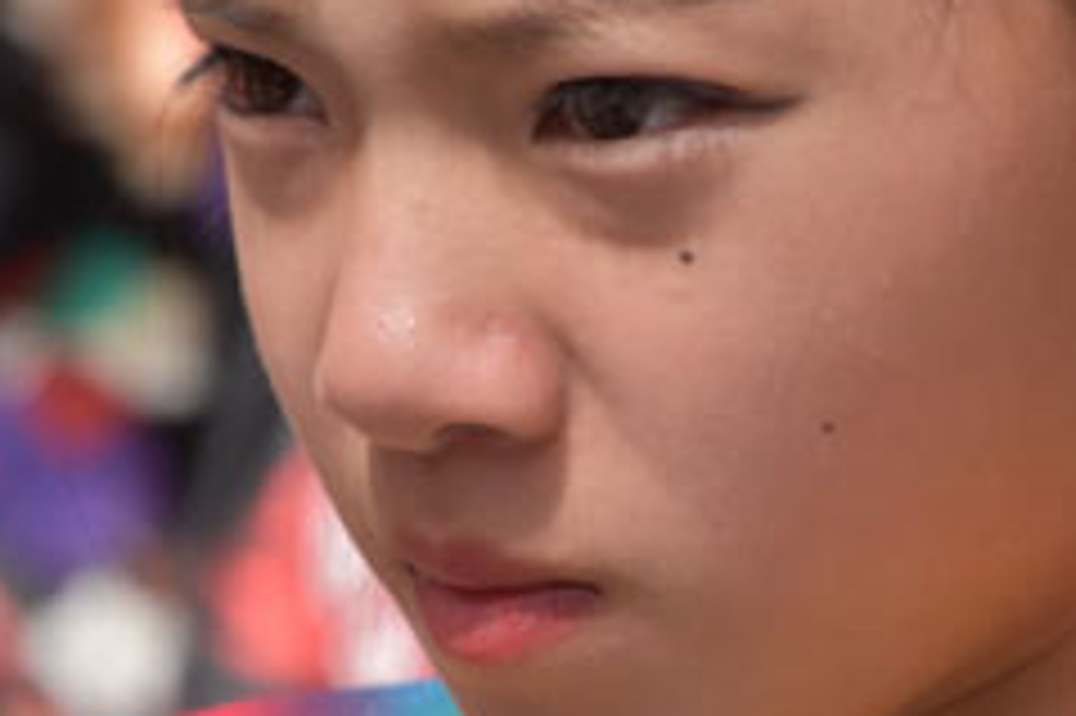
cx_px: 612
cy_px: 342
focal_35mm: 905
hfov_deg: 2.3
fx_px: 27030
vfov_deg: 1.5
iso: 720
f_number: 8
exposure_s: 1/1000
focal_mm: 240
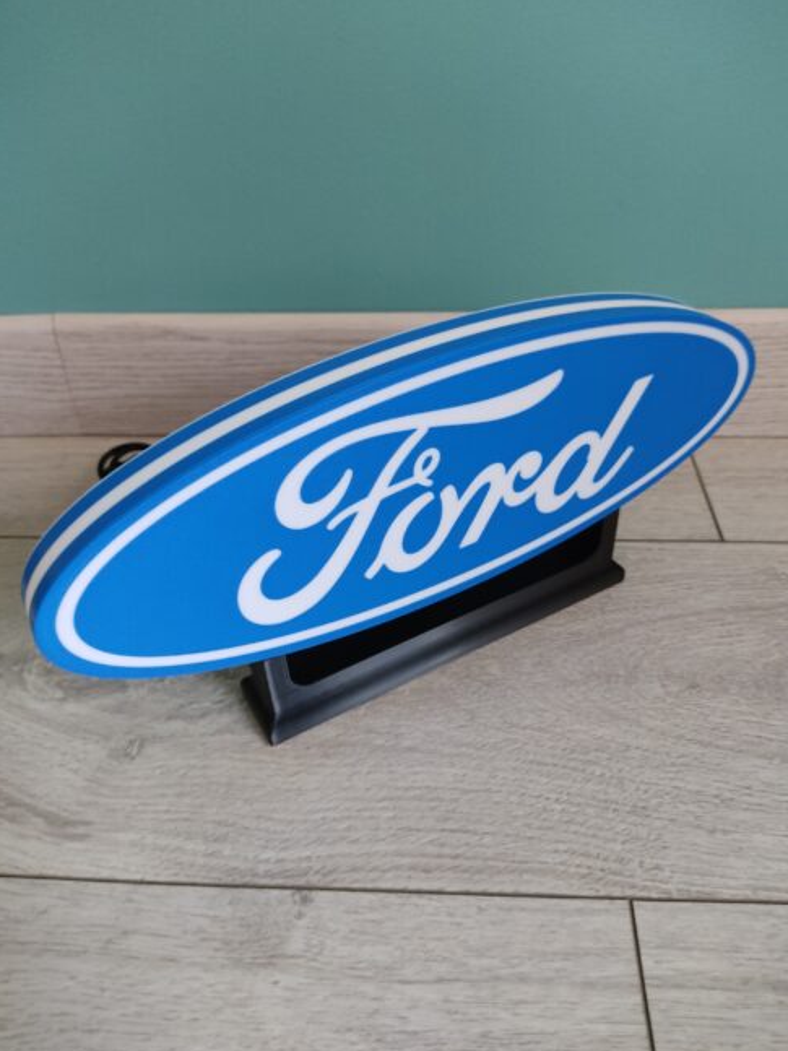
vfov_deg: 65.3
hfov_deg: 51.3
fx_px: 820
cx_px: 405
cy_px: 515
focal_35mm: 27
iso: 1953
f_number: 1.79
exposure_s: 1/20
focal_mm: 4.74
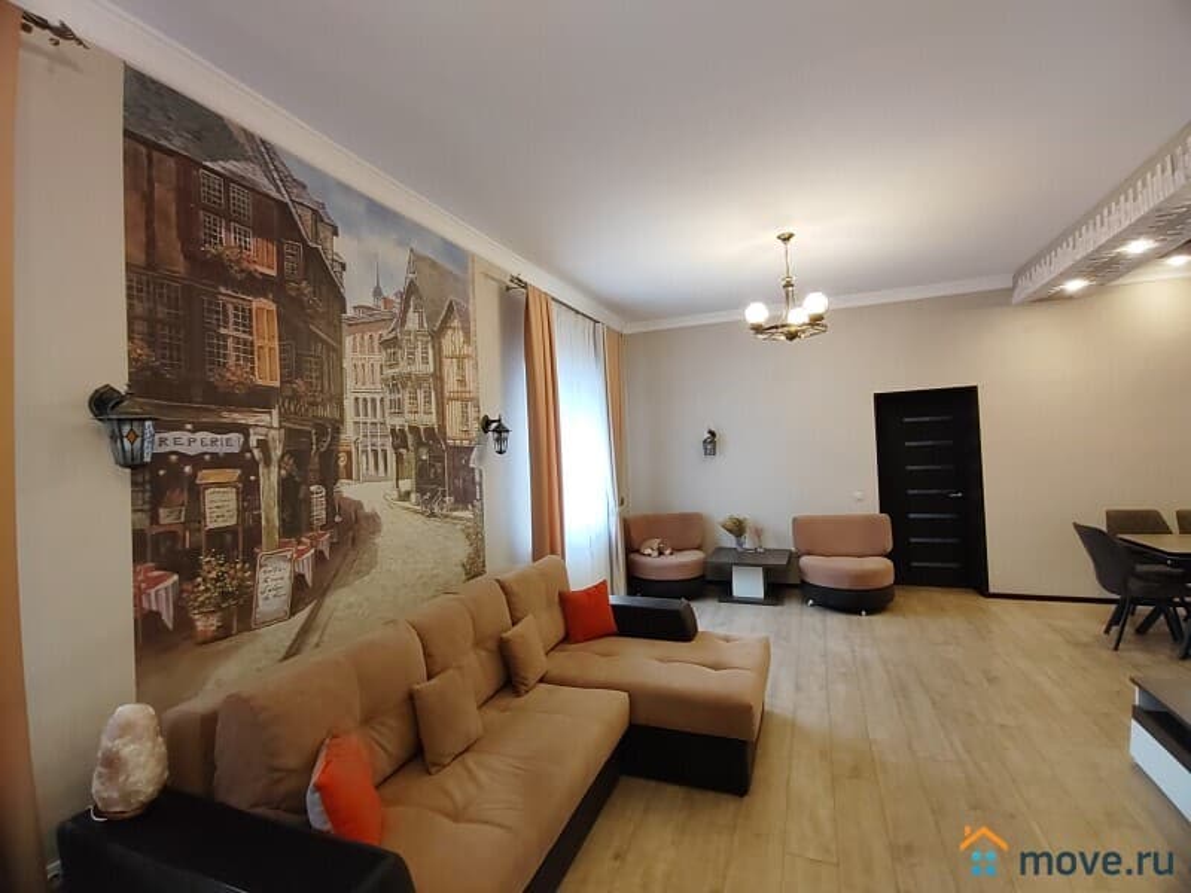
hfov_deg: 94.5
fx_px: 550
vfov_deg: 78.1
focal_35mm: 16
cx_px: 596
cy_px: 446
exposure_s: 1/25
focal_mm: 1.68
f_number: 2.2
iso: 204
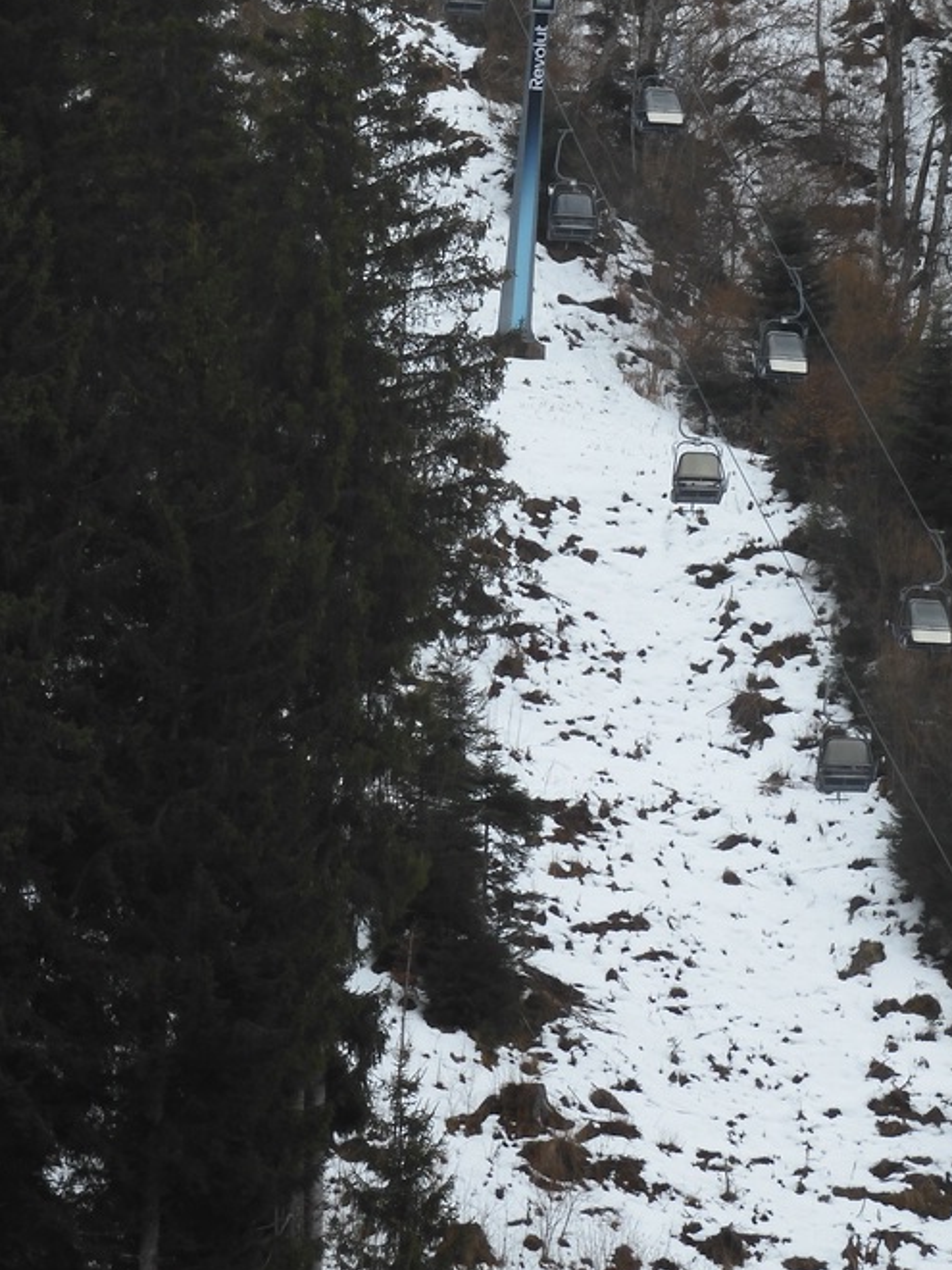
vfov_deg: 7.6
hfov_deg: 5.7
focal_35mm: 259
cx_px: 650
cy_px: 425
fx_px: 9497
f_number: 5.6
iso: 100
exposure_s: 1/400
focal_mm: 32.1
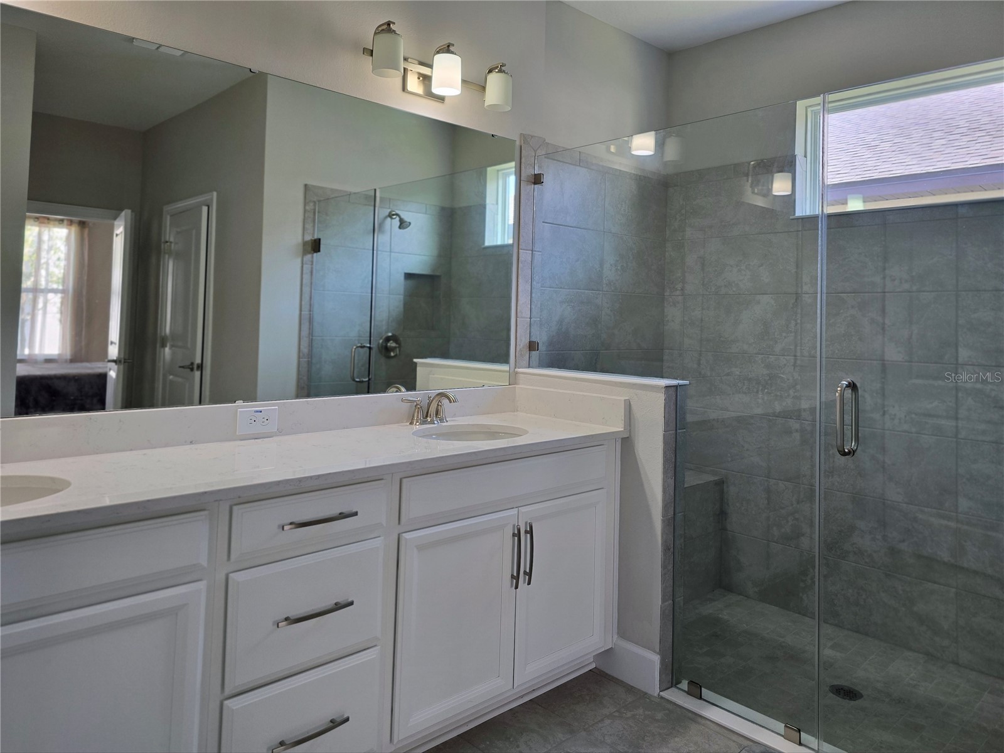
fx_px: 667
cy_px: 376
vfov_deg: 58.9
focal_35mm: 23
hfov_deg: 73.9
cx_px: 502
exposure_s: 1/120
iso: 100
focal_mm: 6.3
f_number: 1.7
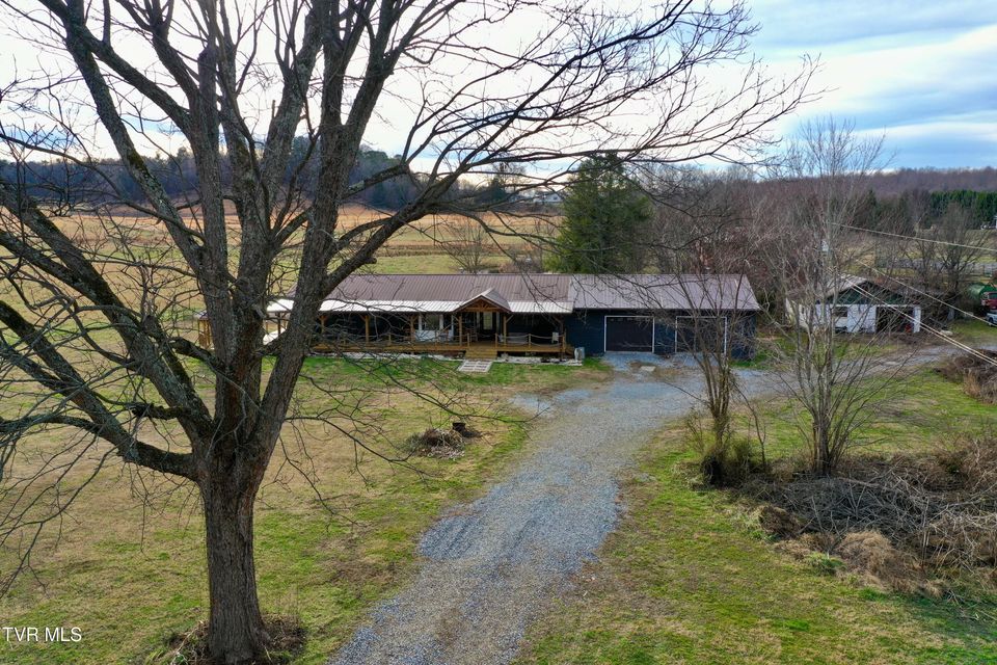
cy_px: 332
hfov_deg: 65.5
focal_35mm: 28
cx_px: 498
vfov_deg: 46.4
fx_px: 775
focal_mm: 10.26
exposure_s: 1/200
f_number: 5
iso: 100
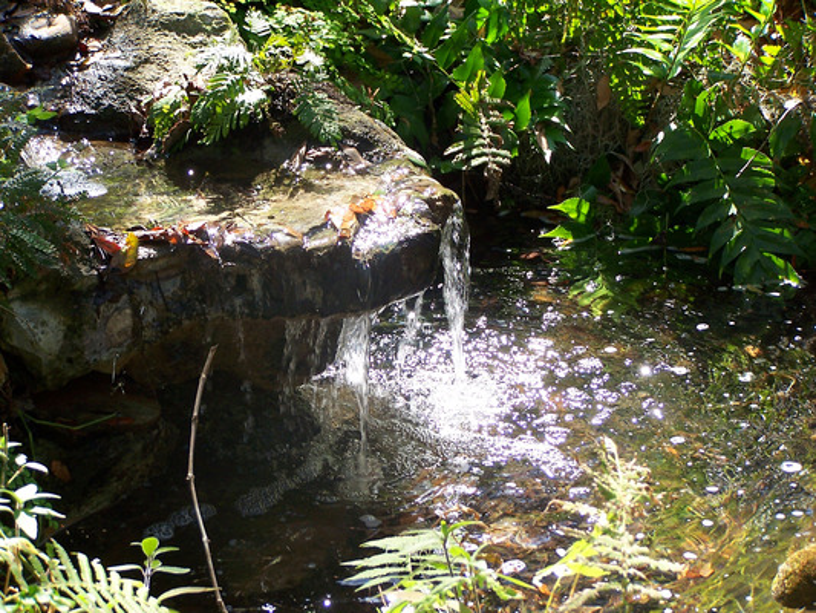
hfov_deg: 18.7
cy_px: 306
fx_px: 2476
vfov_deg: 14.1
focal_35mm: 105
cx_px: 408
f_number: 3.2
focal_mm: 17.5
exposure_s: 1/125
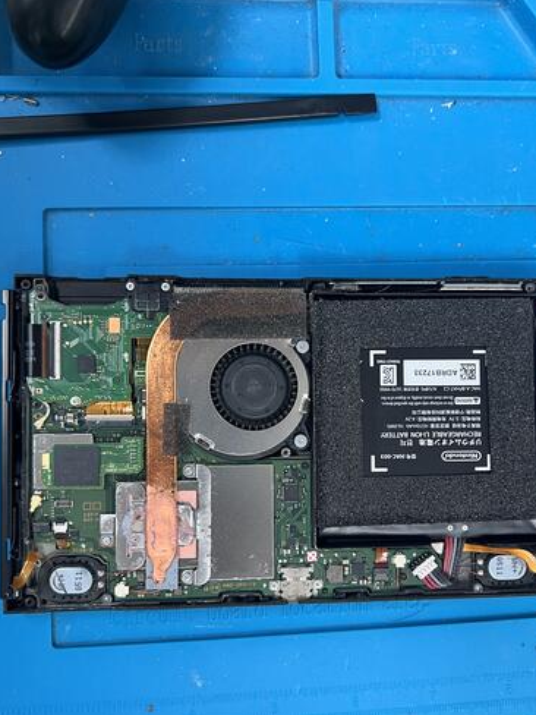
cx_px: 302
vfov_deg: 56.7
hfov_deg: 44.1
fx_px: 661
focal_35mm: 32
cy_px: 401
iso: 125
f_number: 1.5
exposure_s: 1/60
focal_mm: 5.7
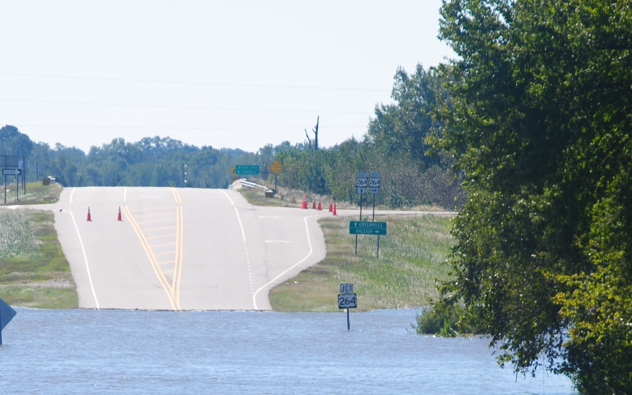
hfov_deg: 3.9
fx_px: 9267
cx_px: 208
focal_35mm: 538
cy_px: 389
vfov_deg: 2.4
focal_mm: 185
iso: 100
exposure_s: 1/250
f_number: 10
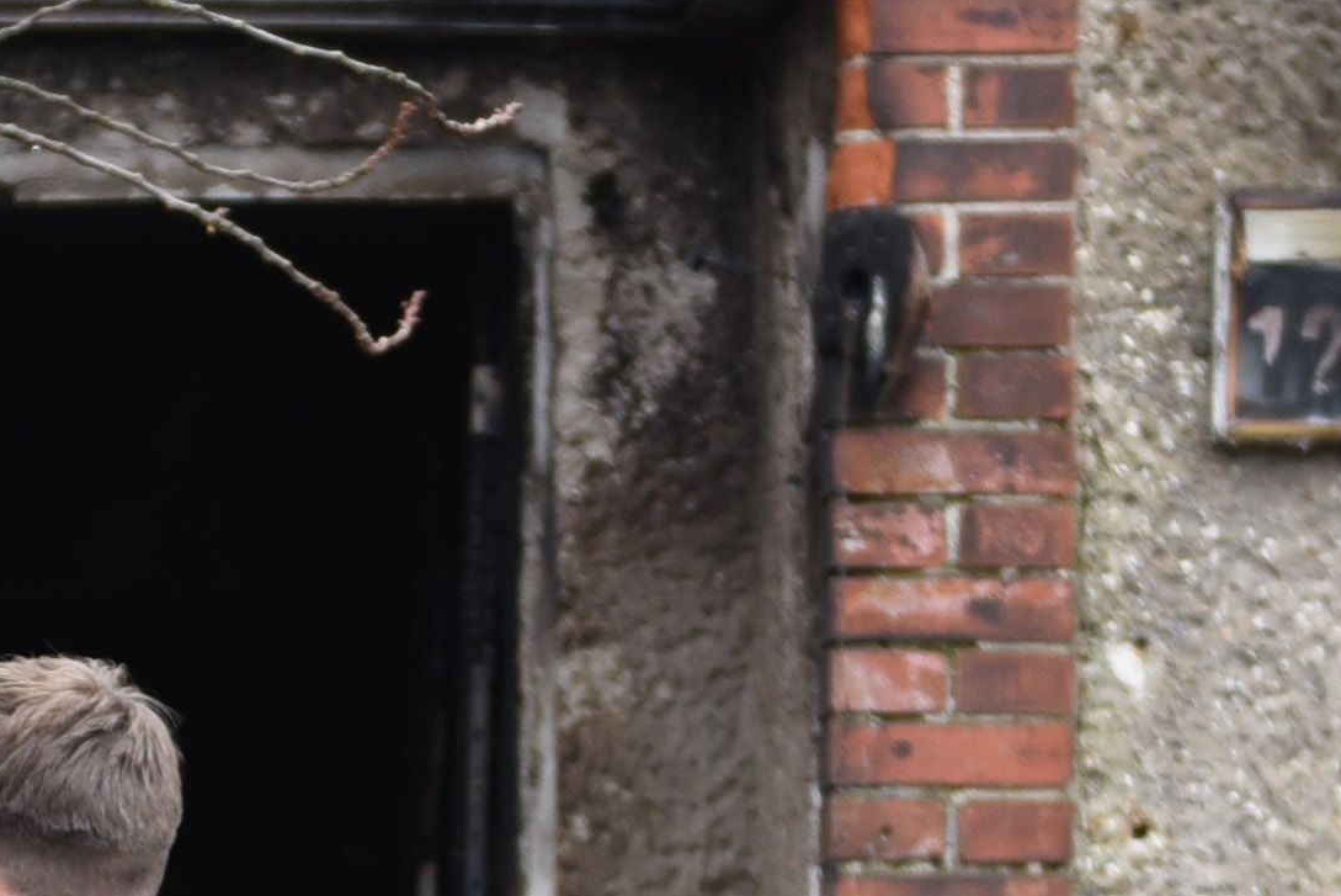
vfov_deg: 5.9
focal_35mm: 232
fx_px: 8645
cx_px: -6
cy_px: 1398
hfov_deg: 8.8
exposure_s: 1/250
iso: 500
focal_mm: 42
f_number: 2.8
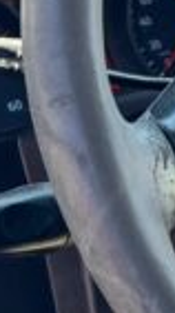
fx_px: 1332
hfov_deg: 7.1
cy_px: 226
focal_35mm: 161
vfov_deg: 13.3
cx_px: 412
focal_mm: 5.7
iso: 40
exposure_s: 1/183
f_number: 1.5
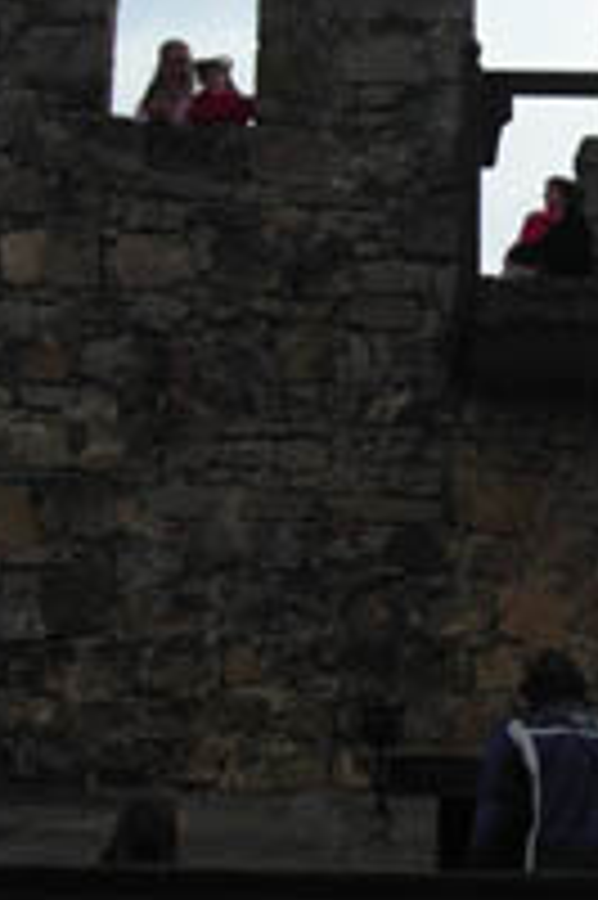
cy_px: 322
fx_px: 2471
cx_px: 665
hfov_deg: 13.5
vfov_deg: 20.6
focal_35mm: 99
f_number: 6.4
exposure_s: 1/276
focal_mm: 6.3
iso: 50
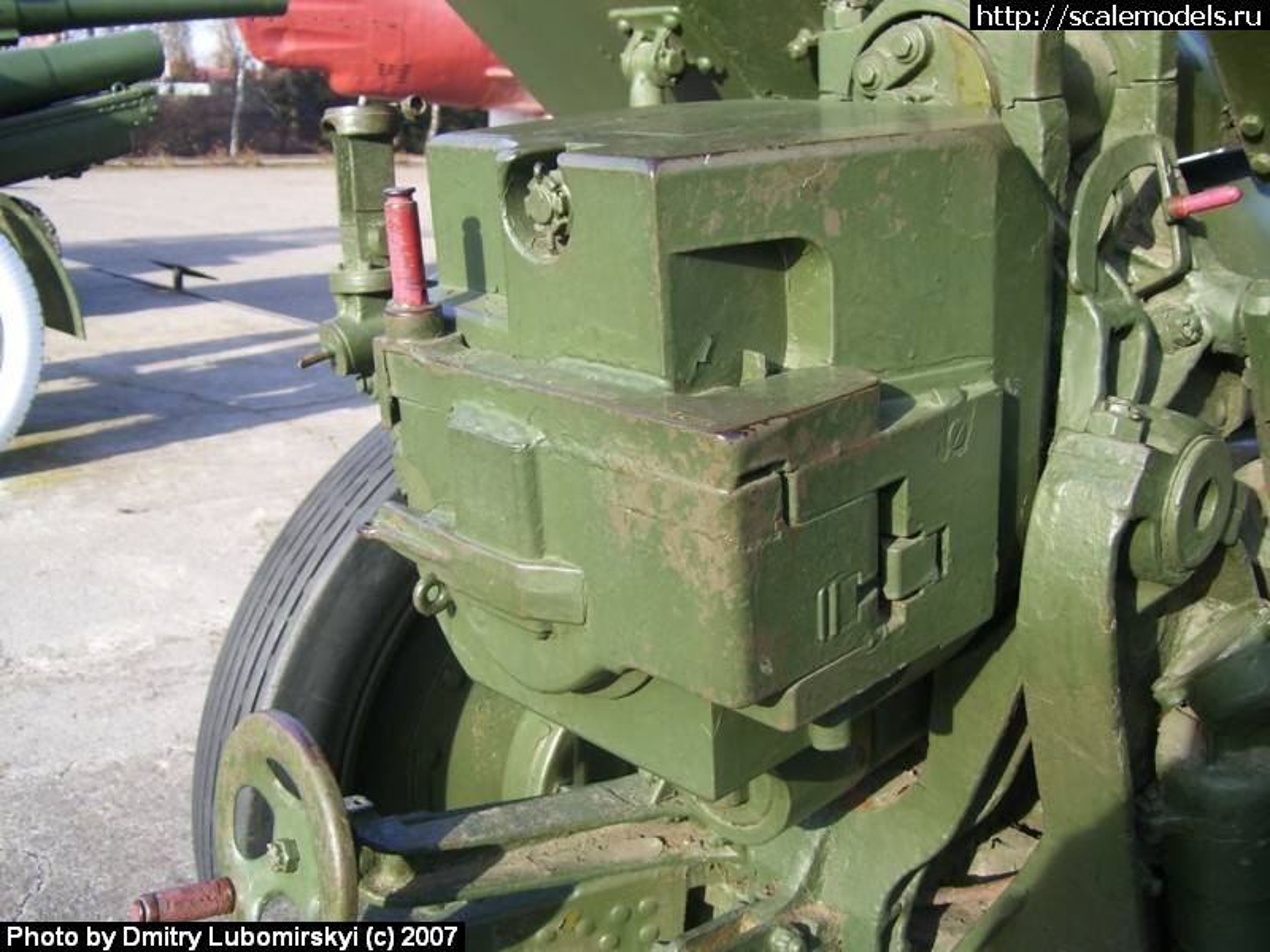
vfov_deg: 38.7
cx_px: 635
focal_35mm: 37
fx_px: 1357
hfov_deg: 50.1
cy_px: 476
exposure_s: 1/250
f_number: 2.7
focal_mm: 6
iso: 80
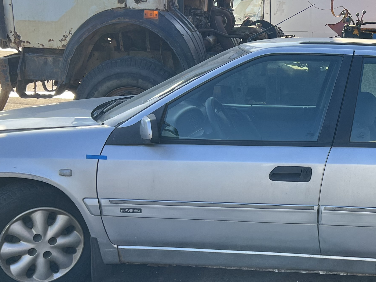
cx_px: 323
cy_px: 183
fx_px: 641
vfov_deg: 24.7
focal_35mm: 59
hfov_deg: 31.5
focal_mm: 5.7
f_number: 1.5
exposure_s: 1/894
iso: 50
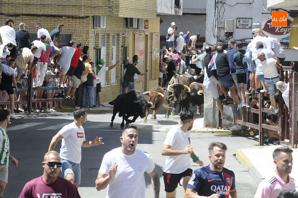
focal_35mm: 180
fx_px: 1489
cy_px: 99
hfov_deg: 11.4
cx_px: 149
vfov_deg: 7.6
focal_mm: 120
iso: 400
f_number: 9
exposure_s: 1/320
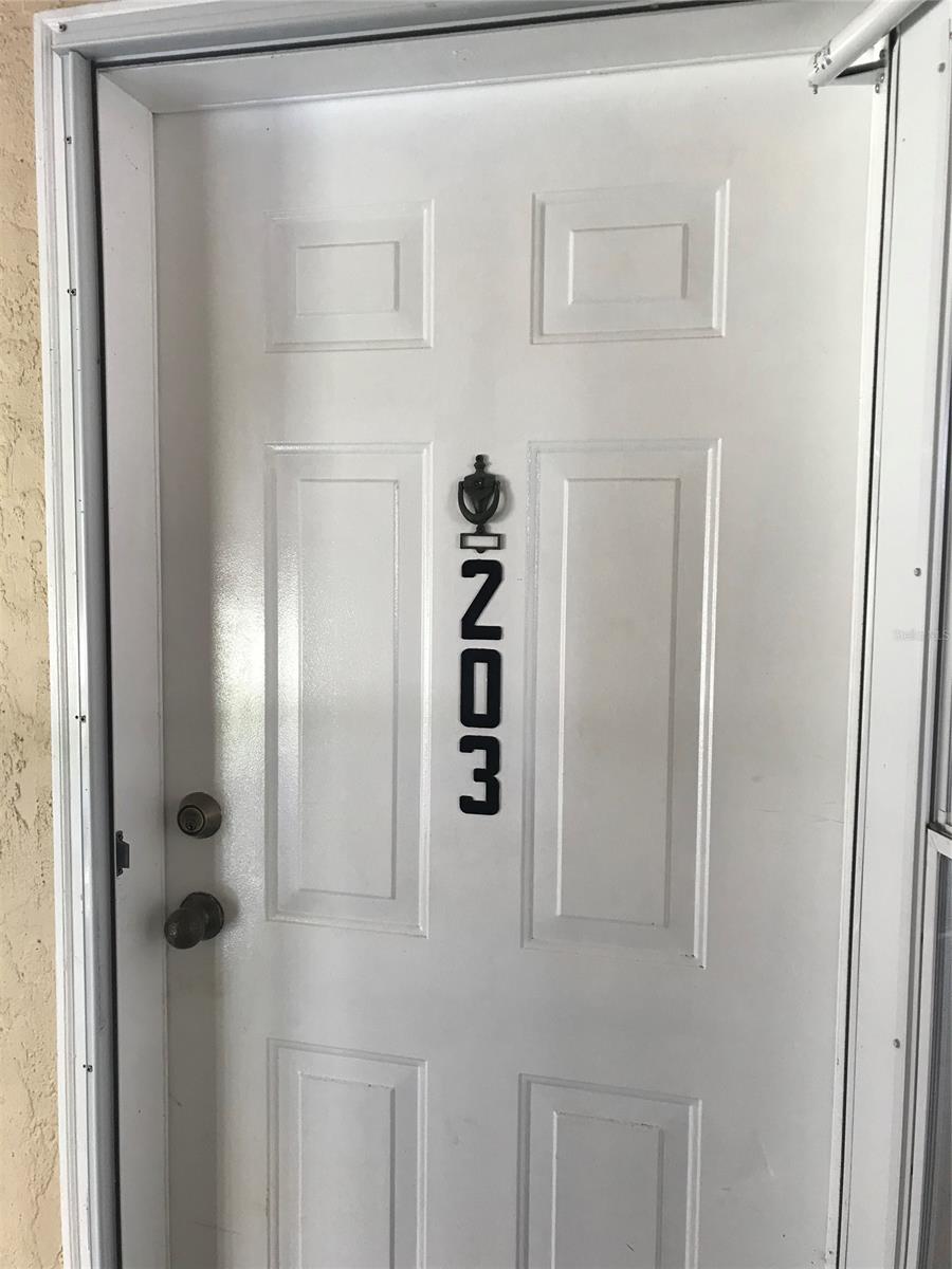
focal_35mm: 28
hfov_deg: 49.7
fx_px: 1027
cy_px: 634
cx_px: 476
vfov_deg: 63.4
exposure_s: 1/40
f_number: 1.8
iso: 20
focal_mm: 3.99
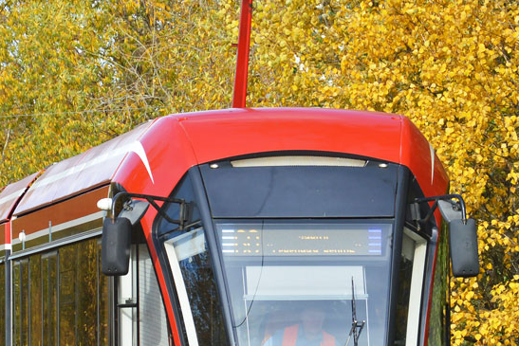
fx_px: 5038
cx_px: 229
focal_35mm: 349
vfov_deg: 3.9
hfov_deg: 5.9
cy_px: 161
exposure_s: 1/320
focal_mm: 85
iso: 200
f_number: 7.1
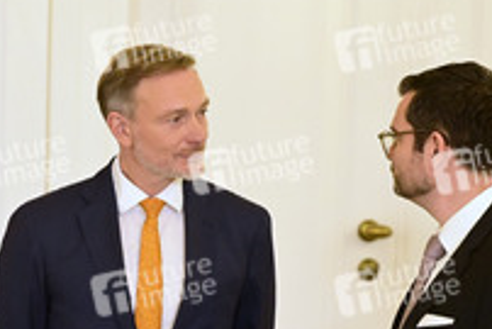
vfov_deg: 3.1
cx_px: 186
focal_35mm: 446
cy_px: 348
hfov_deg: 4.6
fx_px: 6100
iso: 10000
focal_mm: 200
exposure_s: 1/320
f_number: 5.6
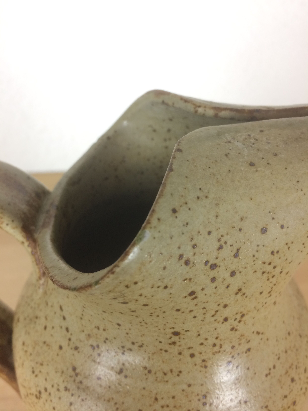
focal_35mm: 29
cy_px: 206
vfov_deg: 61.7
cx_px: 154
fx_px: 344
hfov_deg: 48.2
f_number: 2.2
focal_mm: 4.15
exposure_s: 1/33
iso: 64
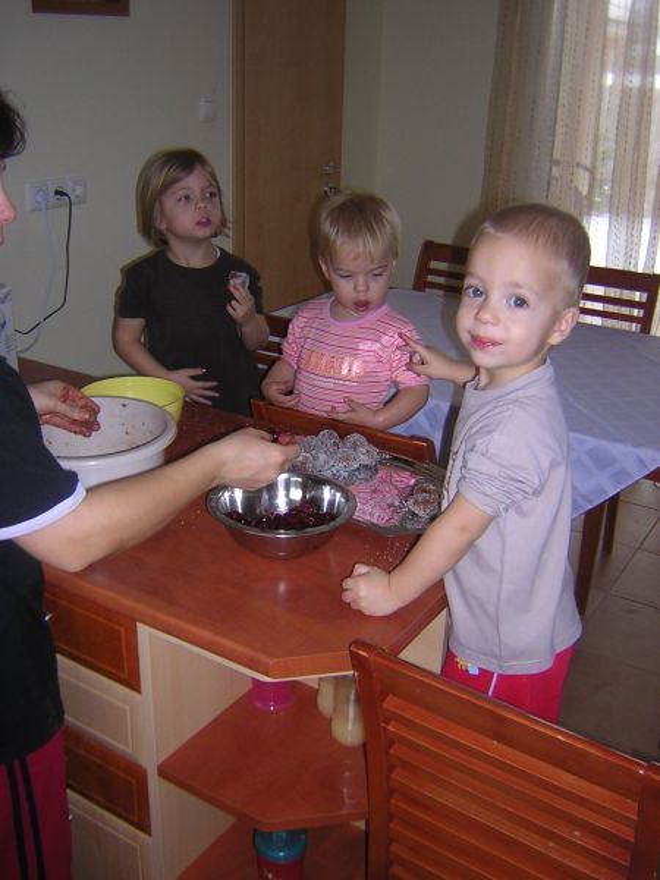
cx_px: 330
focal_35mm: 36
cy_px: 440
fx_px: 915
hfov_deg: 39.7
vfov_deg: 51.4
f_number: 2.6
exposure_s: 1/60.1
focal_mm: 4.7
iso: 100
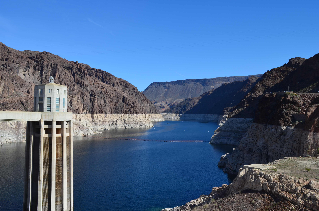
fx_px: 345
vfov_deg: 34.1
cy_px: 106
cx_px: 160
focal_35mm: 39
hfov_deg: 49.6
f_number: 11
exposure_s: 1/160
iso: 100
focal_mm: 26
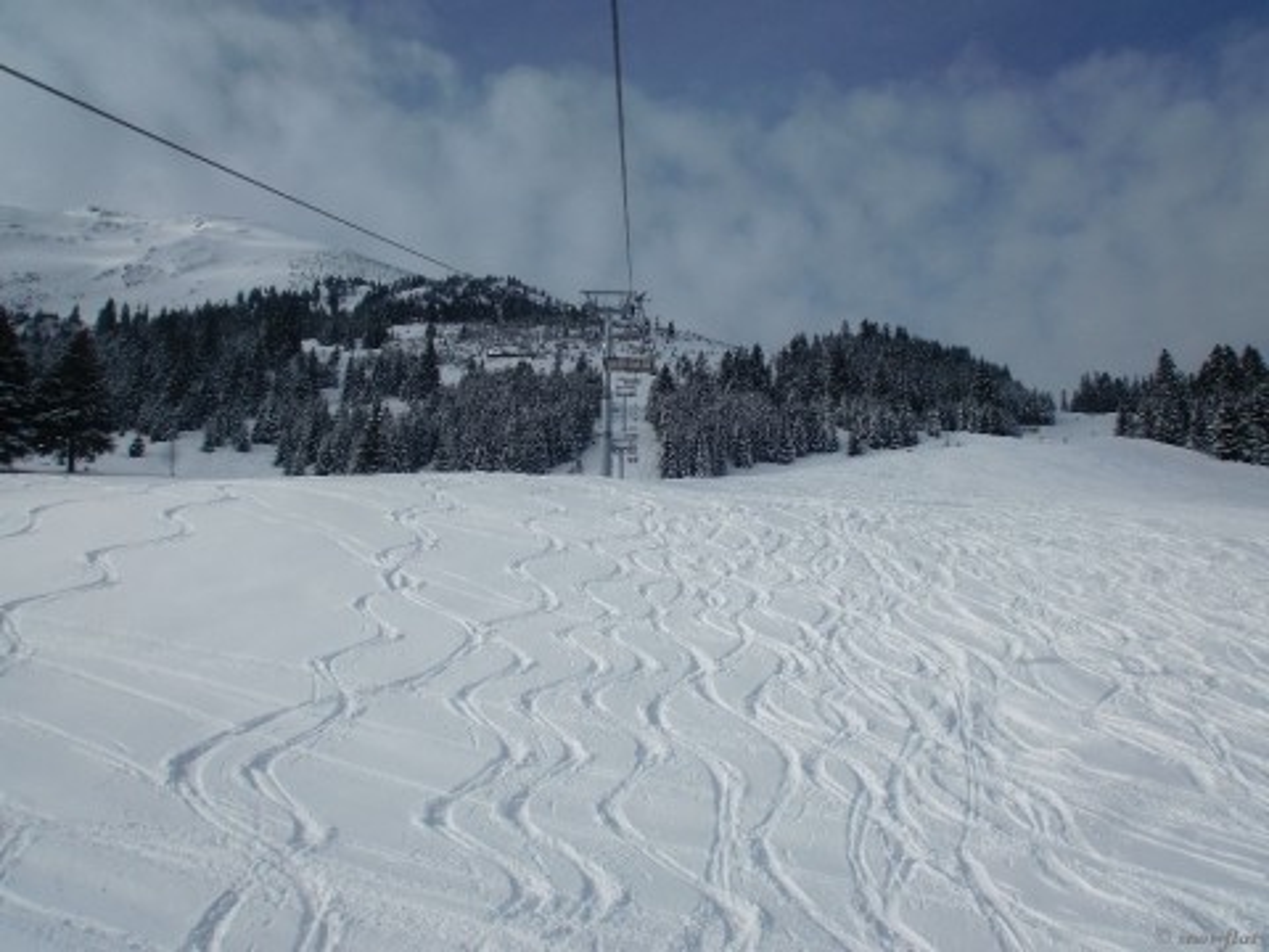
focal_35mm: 26
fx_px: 953
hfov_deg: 67.3
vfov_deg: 53.1
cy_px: 476
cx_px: 634
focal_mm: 4.65
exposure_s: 1/640
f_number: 7.8
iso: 64
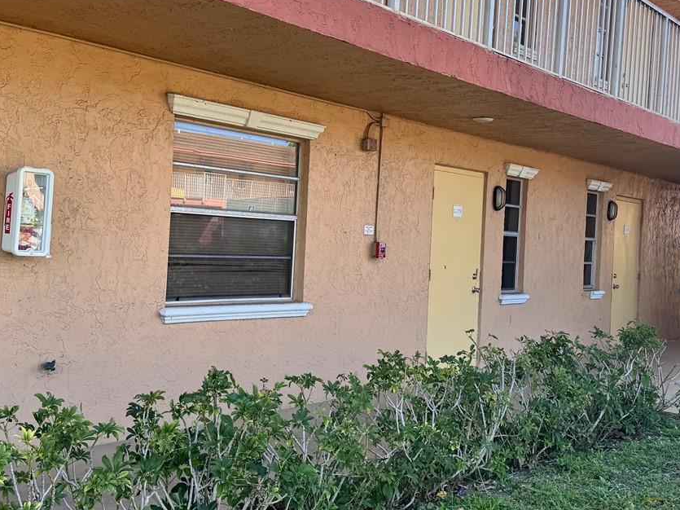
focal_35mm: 46
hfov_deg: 41.1
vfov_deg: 31.5
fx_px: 903
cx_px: 388
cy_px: 231
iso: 80
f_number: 1.78
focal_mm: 6.76
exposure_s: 1/464
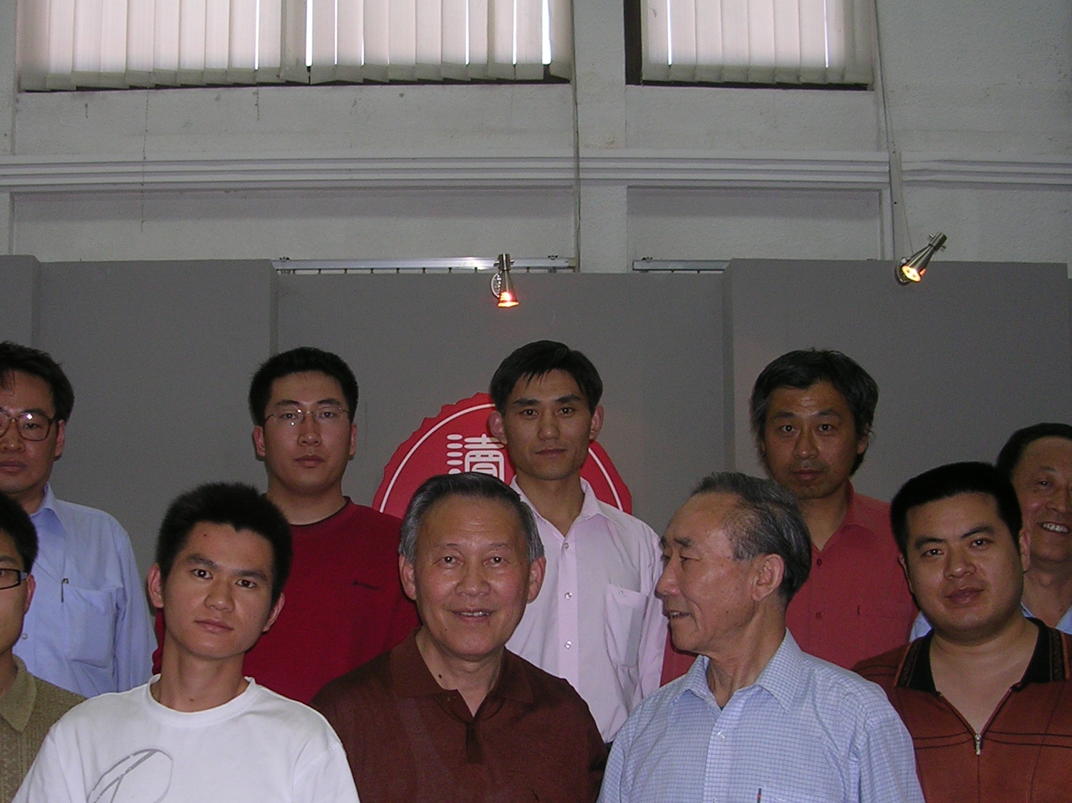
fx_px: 1610
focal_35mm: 52
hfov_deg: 36.8
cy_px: 535
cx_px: 477
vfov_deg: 27.8
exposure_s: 1/60.1
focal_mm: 5.8
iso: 50
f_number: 2.8
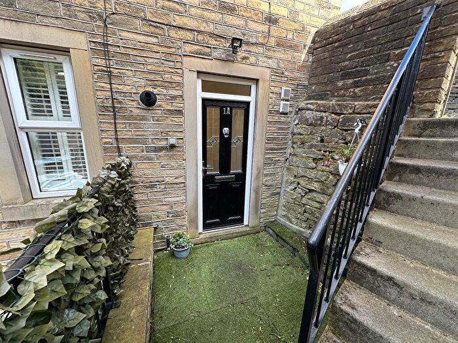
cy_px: 172
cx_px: 229
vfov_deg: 85.7
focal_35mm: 14
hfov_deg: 102.1
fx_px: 185
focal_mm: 2.22
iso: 40
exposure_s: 1/112
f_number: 2.2
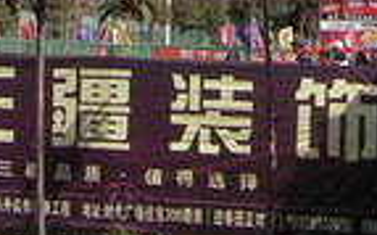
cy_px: -296
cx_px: 224
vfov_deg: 7.3
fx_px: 1734
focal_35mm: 169
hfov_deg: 12.4
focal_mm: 6.3
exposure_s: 1/297
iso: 50
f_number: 6.6
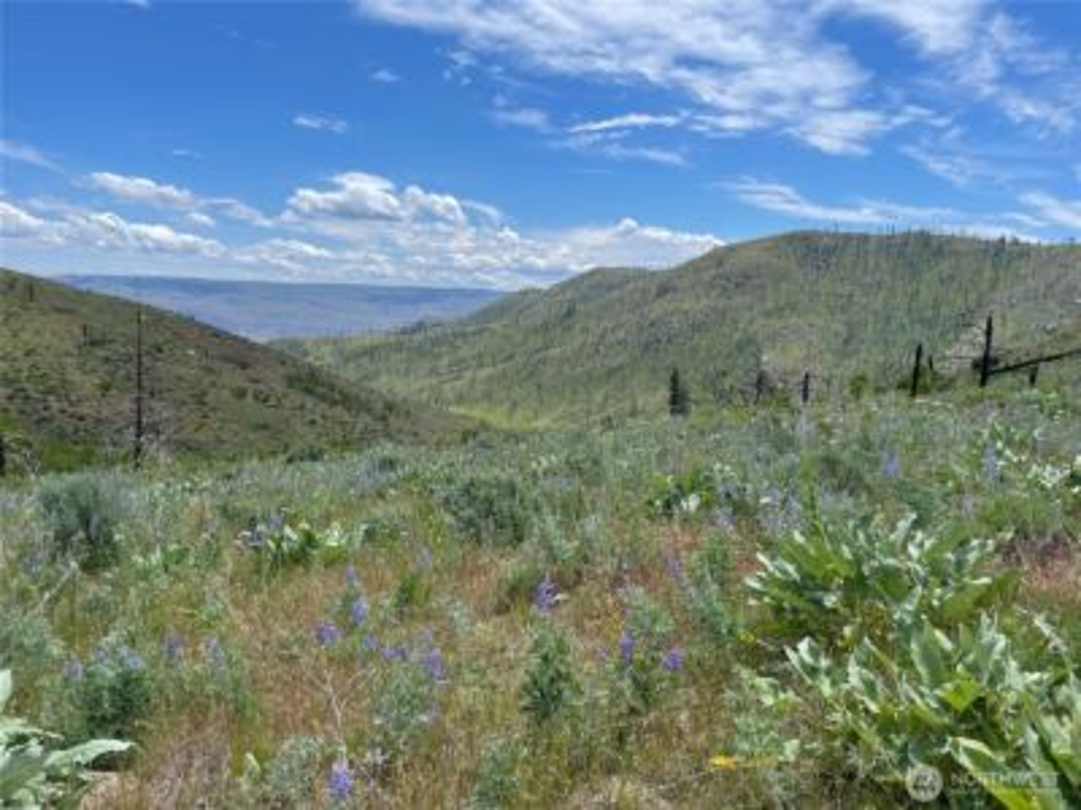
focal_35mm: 26
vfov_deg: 53.1
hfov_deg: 67.3
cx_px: 540
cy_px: 405
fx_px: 812
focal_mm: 4.2
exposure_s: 1/3861
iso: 32
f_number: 1.6
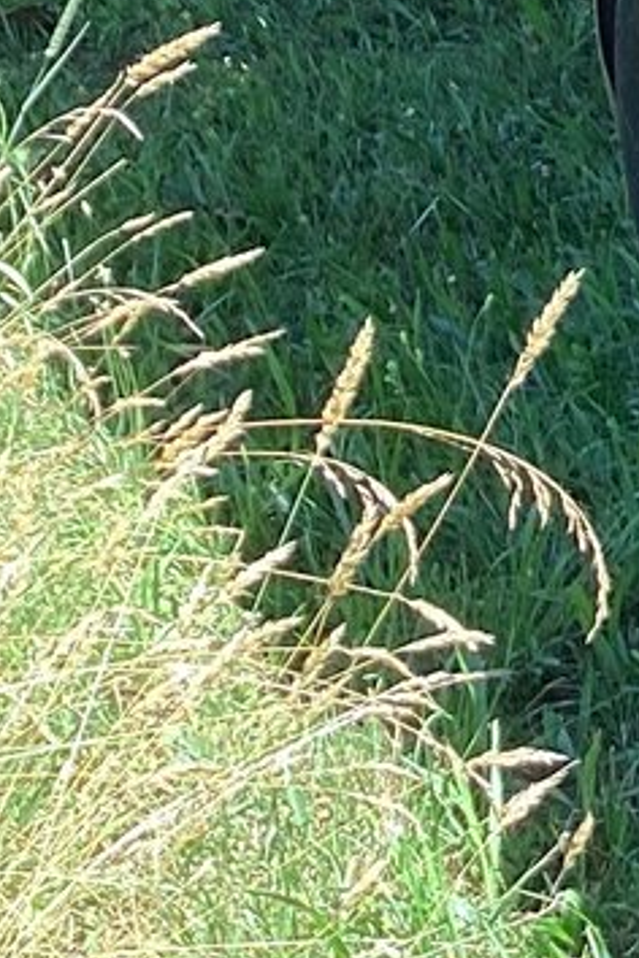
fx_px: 3674
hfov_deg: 8.2
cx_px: 1994
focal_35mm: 138
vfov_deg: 14.3
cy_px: -240
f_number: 2.4
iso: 32
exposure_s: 1/100
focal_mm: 3.3
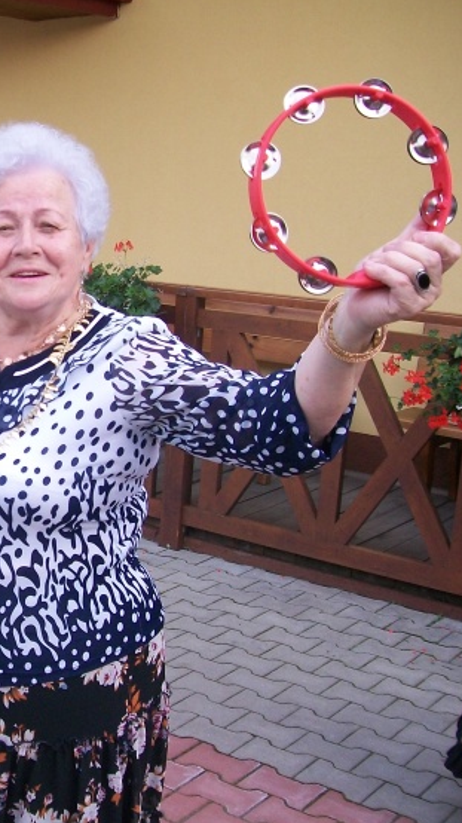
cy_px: 414
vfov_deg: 39.2
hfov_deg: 21.1
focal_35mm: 53
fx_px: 1156
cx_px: -86
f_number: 2.7
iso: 80
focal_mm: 6
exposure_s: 1/250
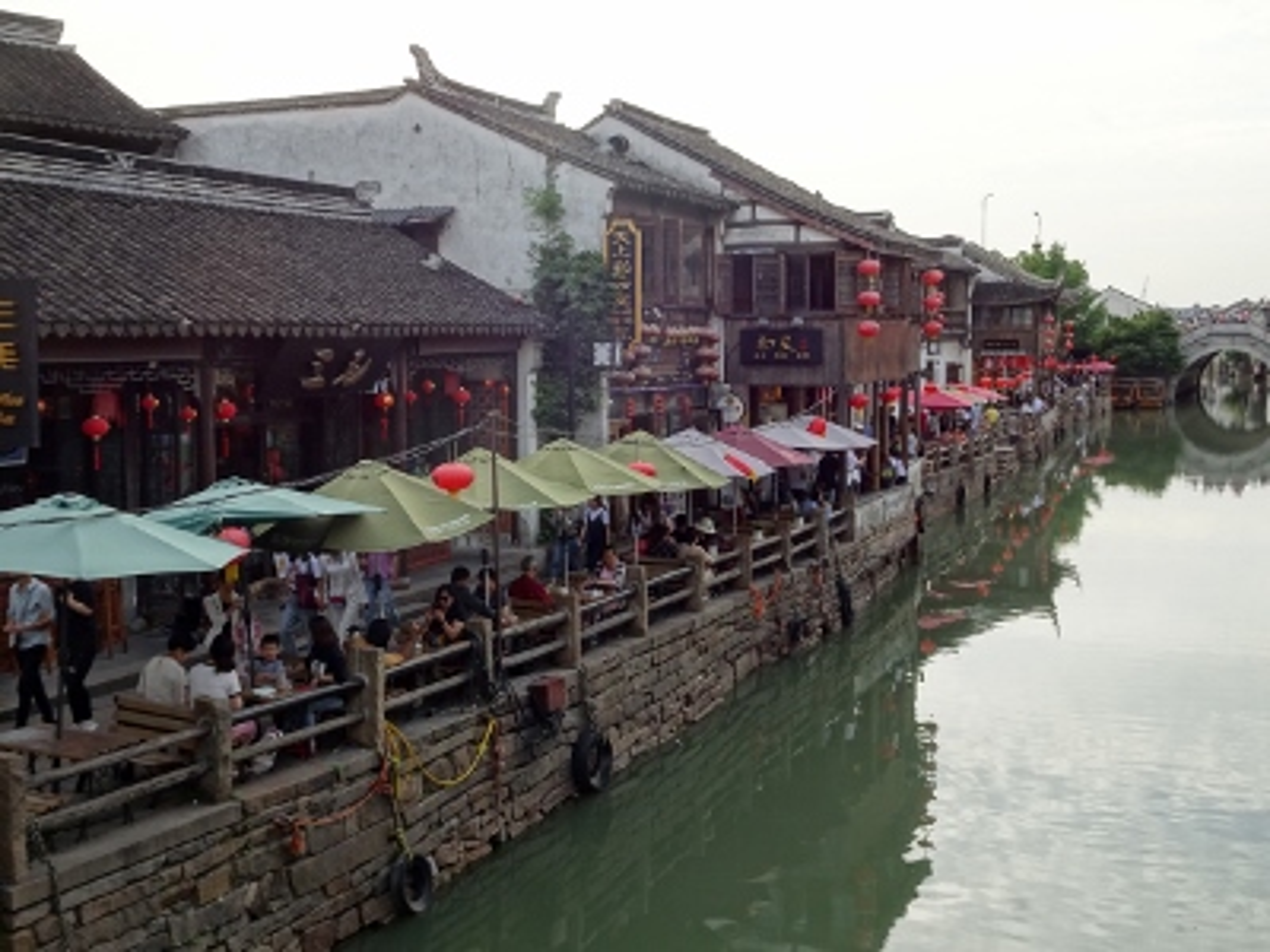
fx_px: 1394
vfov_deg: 37.7
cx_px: 635
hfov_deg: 49.0
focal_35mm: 38
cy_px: 476
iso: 80
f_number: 4
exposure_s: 1/160
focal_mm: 6.56
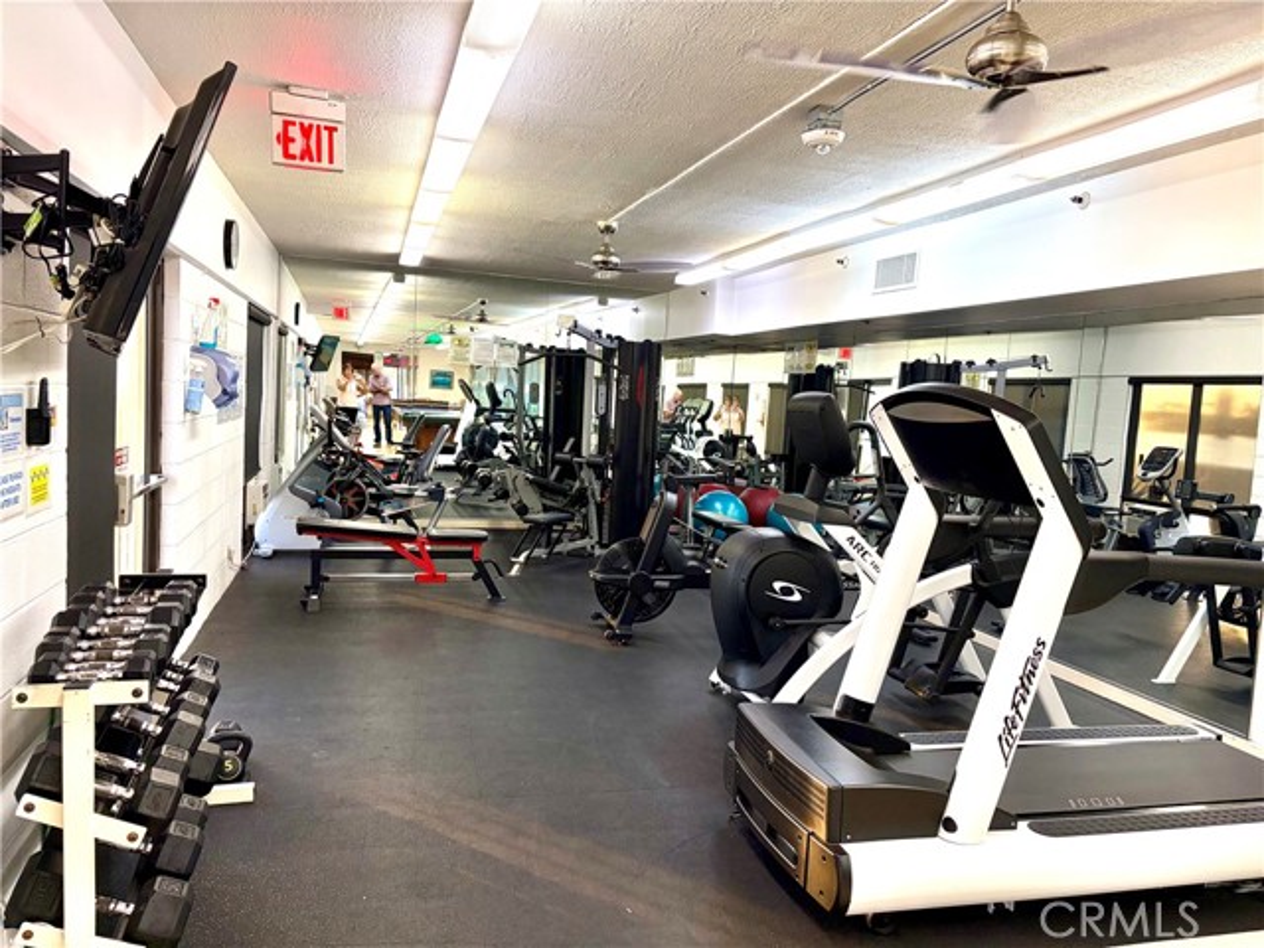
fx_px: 949
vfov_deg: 53.1
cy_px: 474
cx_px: 632
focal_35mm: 26
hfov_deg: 67.3
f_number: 1.6
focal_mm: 5.96
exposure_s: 1/120
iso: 200
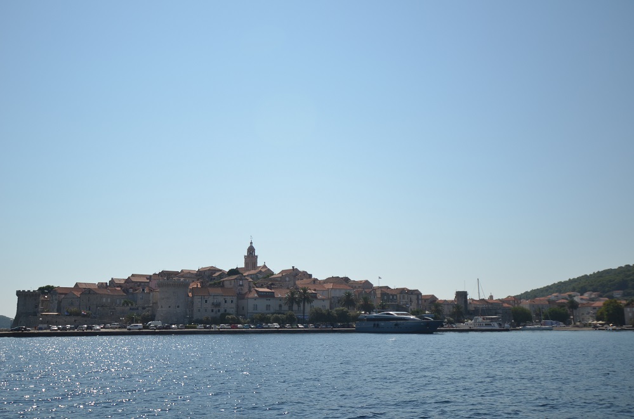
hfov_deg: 53.2
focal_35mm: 36
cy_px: 210
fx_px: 632
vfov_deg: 36.7
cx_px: 317
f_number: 4
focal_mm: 24
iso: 125
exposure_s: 1/2000
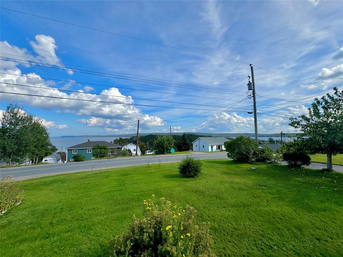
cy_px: 128
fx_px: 139
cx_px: 172
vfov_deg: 85.7
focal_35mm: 14
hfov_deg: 102.1
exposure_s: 1/2985
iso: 50
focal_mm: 2.22
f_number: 2.2
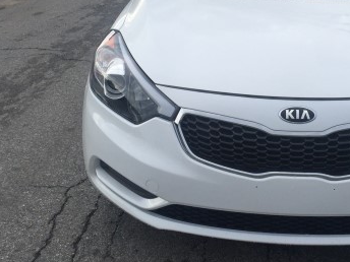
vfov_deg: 26.8
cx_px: 257
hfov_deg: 34.9
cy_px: 77
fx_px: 546
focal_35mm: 54
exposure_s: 1/1068
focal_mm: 4.15
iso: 32
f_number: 2.2
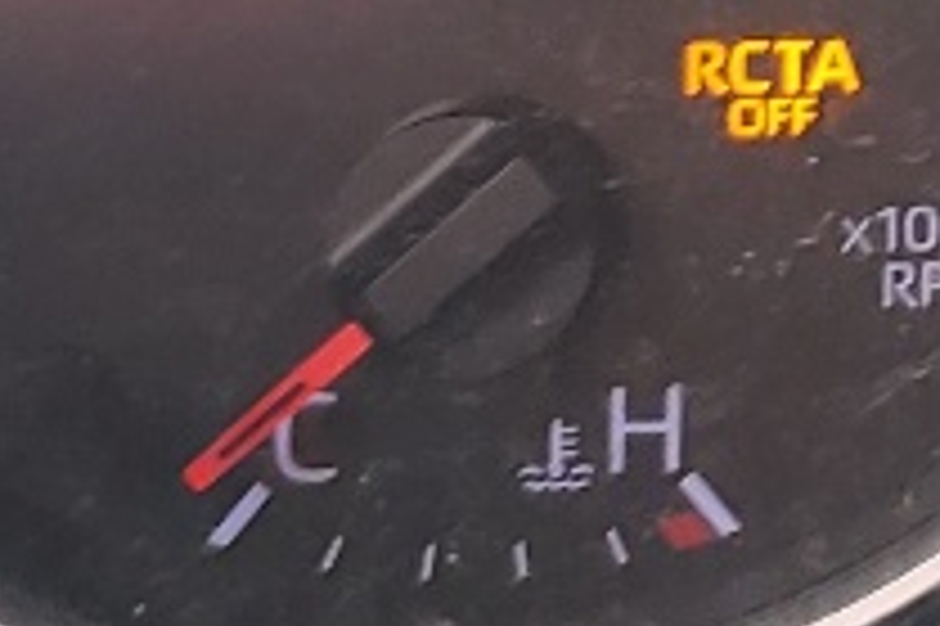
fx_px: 5401
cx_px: 1682
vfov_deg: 6.5
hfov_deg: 9.5
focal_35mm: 207
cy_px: -477
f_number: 1.5
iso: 65
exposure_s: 1/120
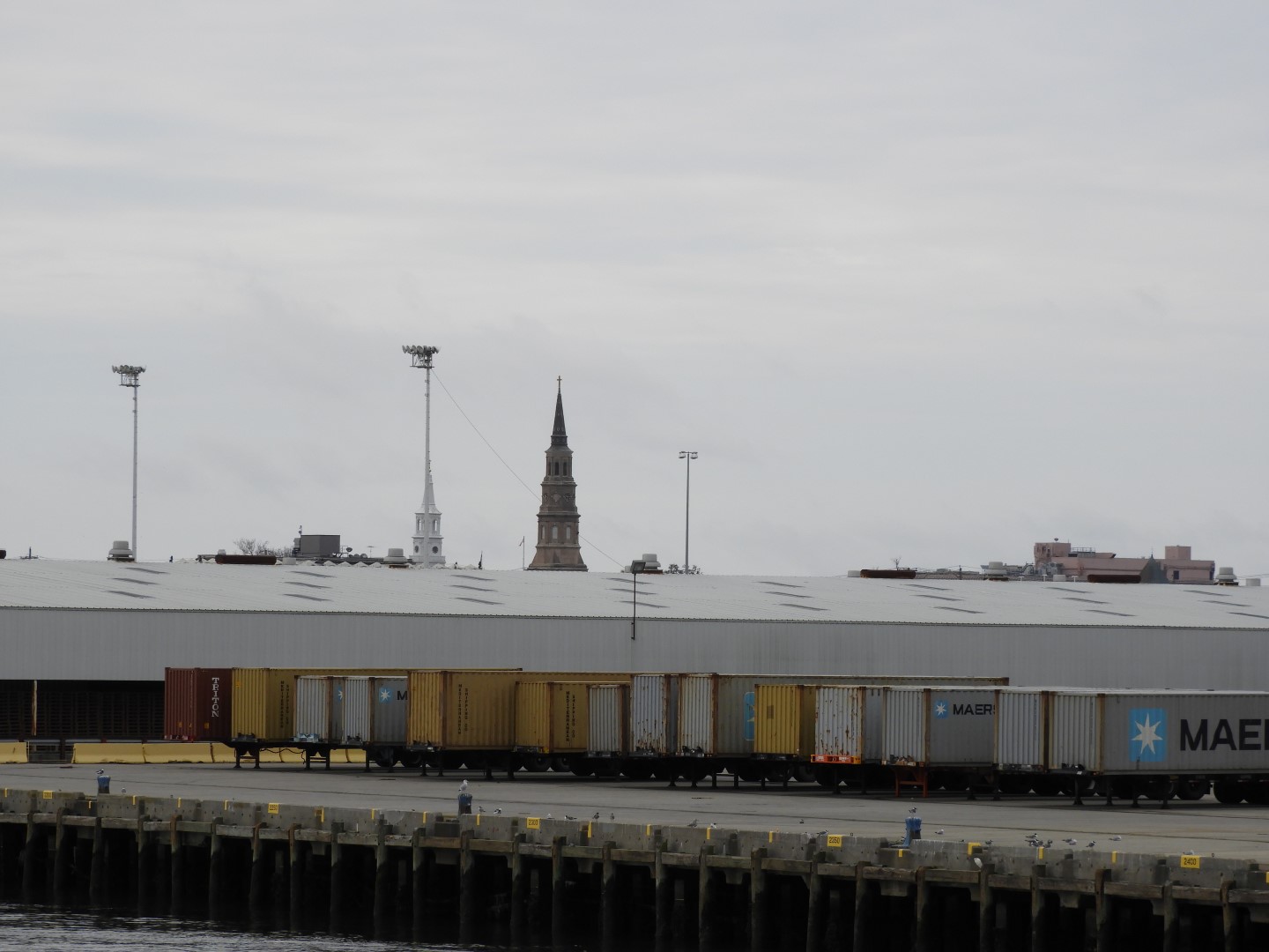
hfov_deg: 11.6
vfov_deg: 8.7
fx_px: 6232
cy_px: 476
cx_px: 634
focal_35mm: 170
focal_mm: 30.5
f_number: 5.2
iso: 100
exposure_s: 1/400
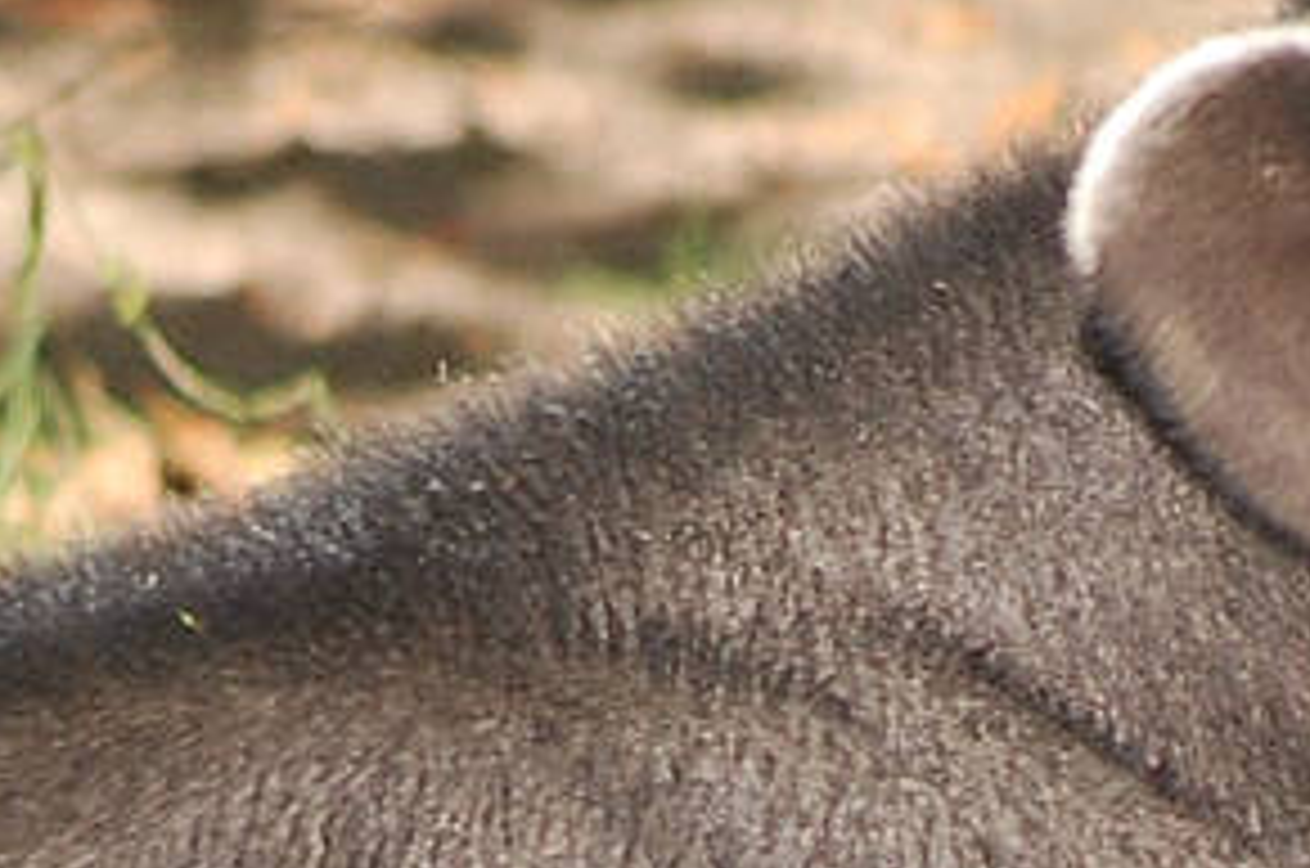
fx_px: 49507
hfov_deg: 1.5
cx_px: 815
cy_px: 1556
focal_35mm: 1363
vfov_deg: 1.0
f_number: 5.3
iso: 800
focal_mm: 165
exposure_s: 1/500
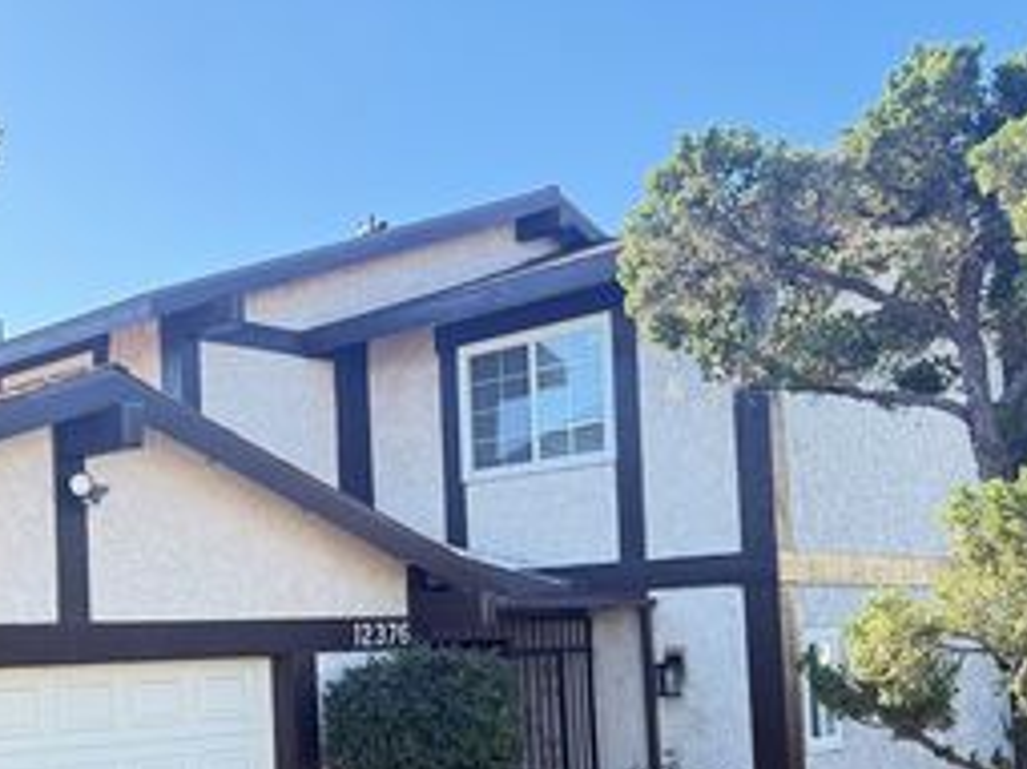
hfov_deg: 38.3
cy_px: 582
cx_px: 149
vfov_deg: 30.3
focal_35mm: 47
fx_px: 1394
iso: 100
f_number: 1.78
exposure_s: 1/580
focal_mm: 6.76
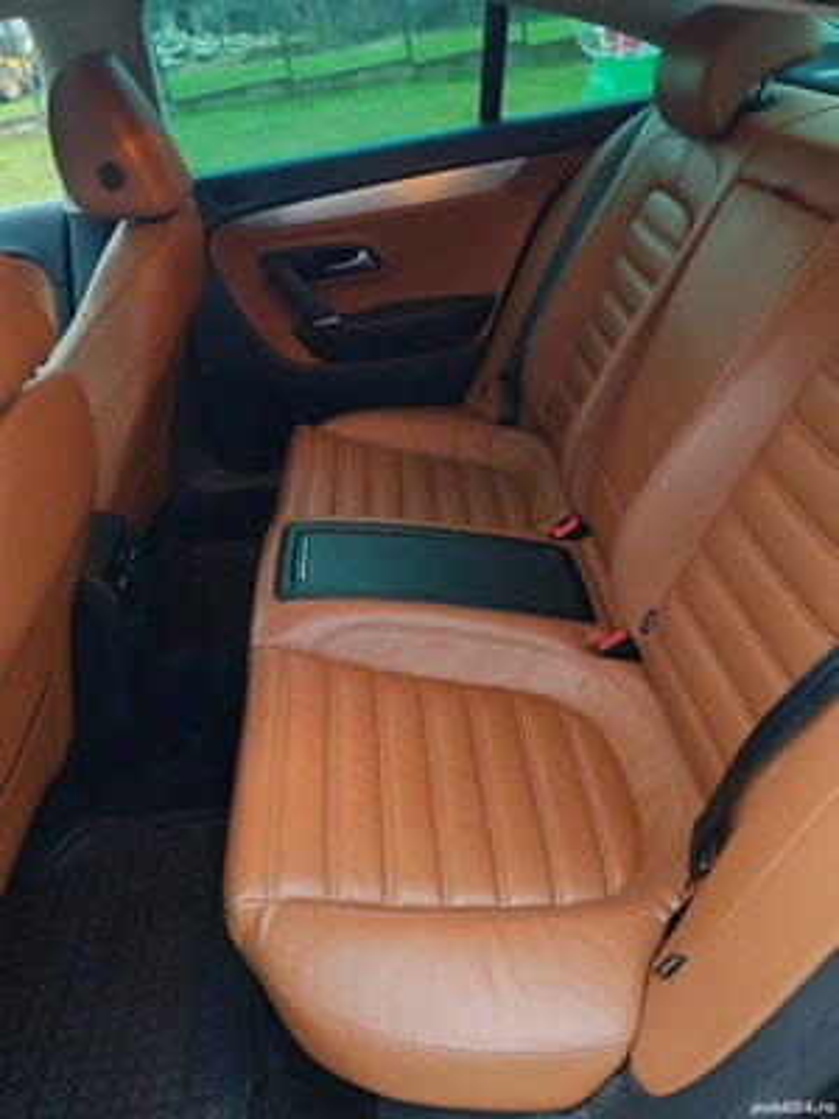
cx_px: 420
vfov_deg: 65.3
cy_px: 560
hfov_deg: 51.4
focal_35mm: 27
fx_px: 873
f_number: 1.9
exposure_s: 1/33
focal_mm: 6.12
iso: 2000
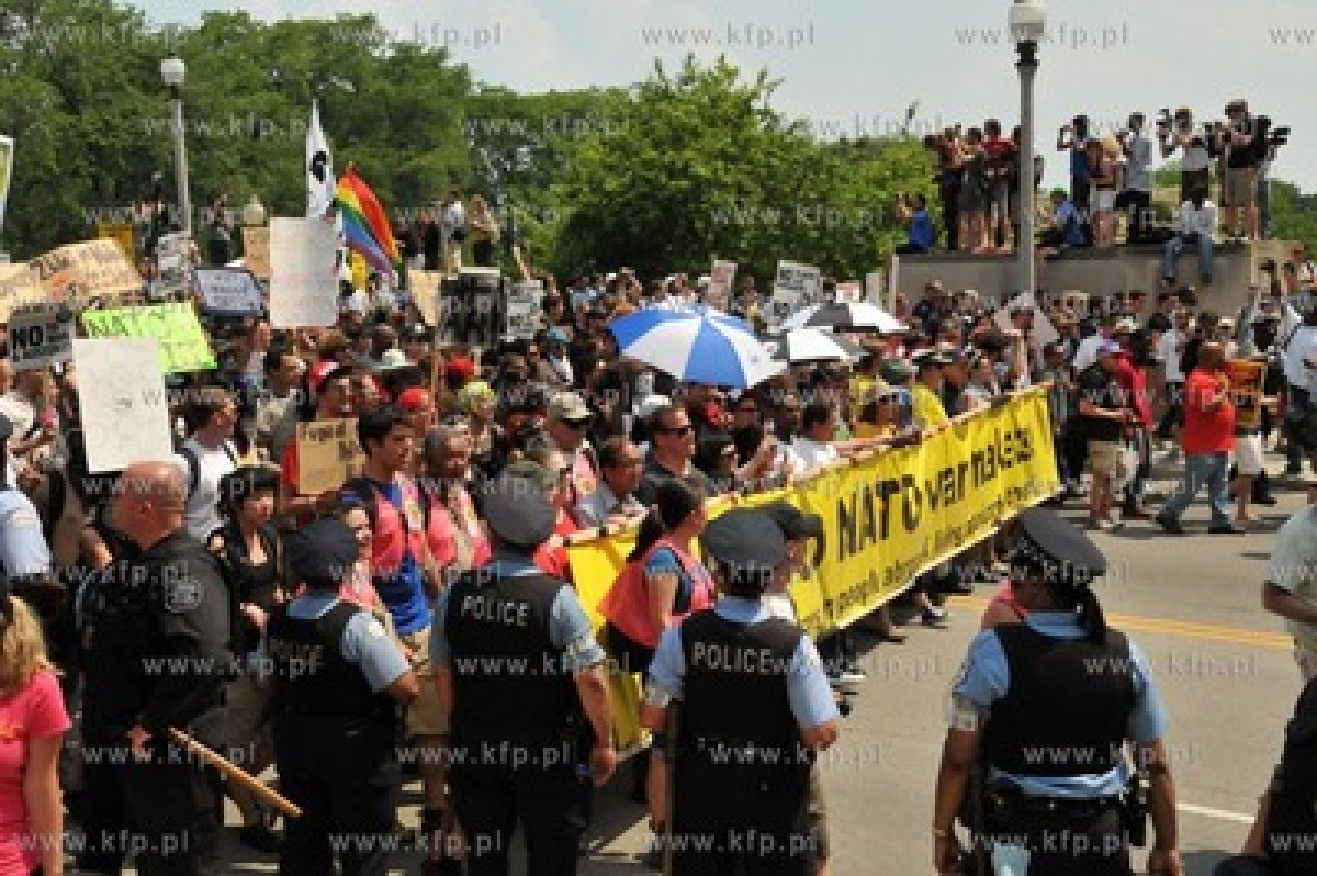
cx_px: 658
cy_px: 438
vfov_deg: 28.0
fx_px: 1755
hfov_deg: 41.1
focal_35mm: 48
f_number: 11
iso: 1400
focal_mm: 32
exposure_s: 1/1600
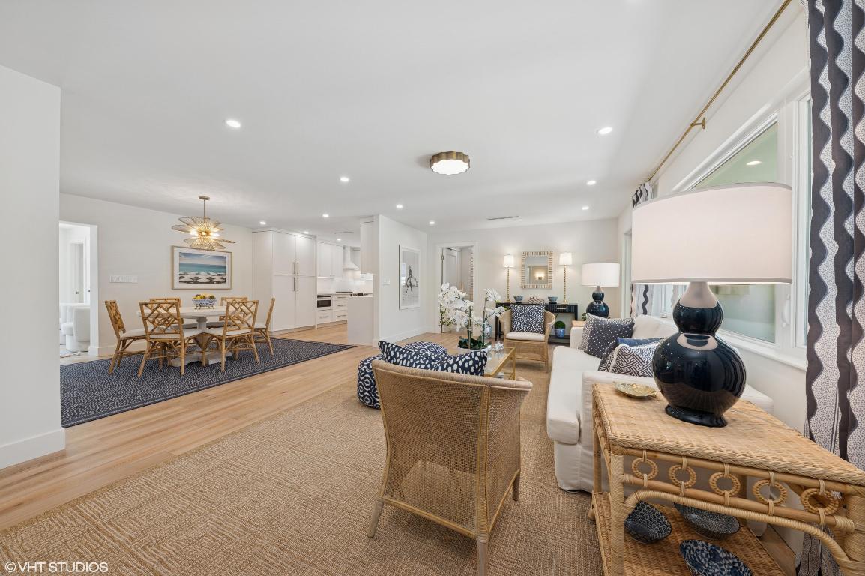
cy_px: 288
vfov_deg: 89.9
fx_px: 288
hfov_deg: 112.7
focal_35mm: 12
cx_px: 432
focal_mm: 12
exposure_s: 1/15
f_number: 8
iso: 100
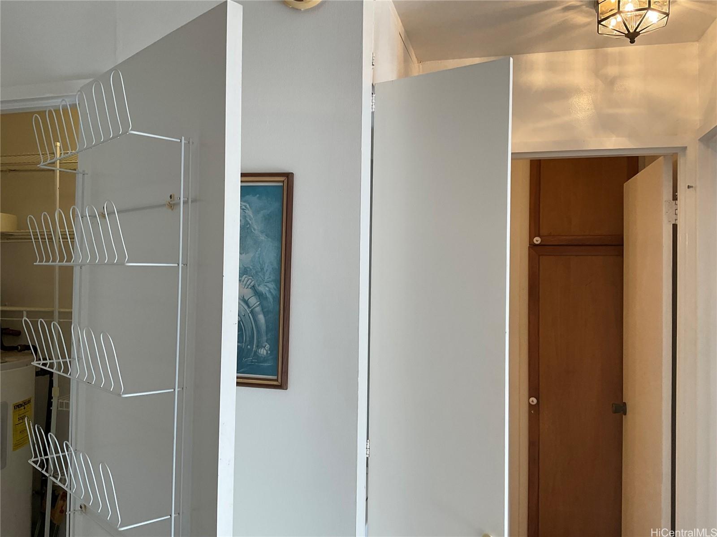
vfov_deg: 48.2
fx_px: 601
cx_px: 358
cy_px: 268
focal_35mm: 29
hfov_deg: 61.7
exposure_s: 1/120
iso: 40
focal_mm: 3
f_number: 1.8
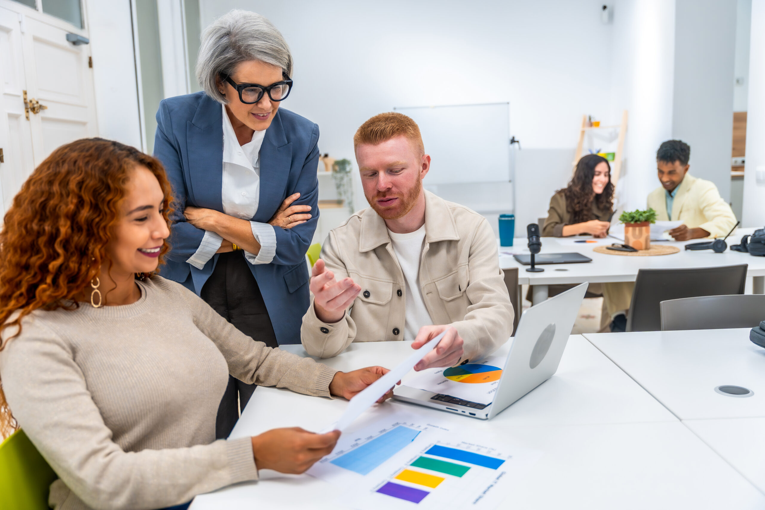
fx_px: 678
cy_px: 255
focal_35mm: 32
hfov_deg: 58.9
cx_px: 382
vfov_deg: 41.2
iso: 1000
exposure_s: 1/250
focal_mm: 31.9
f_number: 2.8
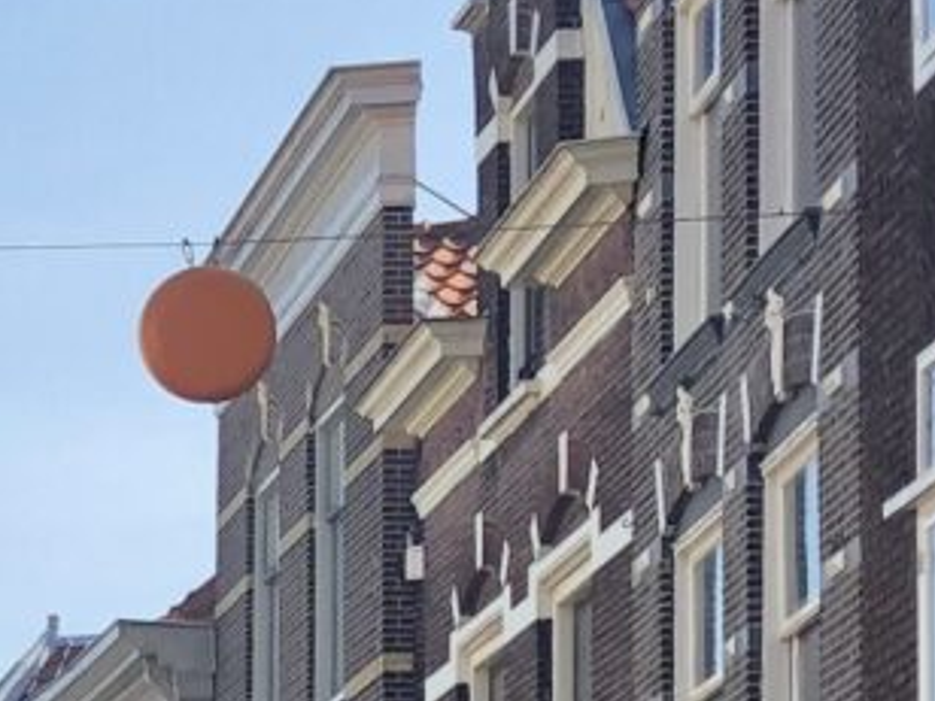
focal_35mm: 186
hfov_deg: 10.2
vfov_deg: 7.7
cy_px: 1241
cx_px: -537
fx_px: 5024
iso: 20
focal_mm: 3.99
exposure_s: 1/762
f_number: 1.8
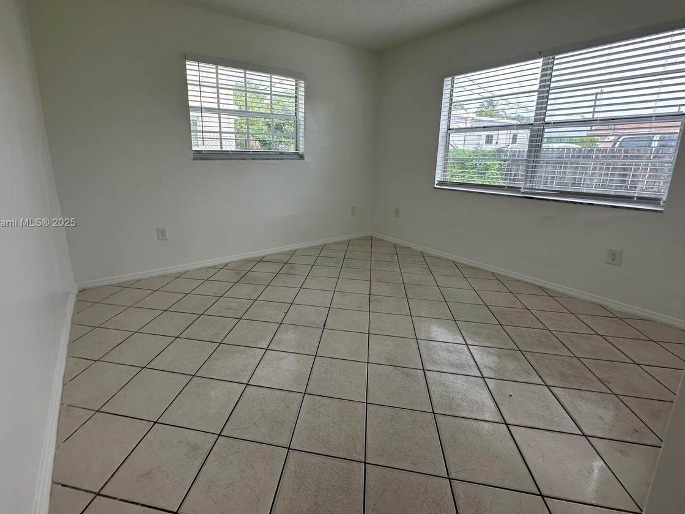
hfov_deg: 94.2
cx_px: 311
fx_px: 317
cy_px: 223
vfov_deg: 77.7
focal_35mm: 16
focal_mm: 2.22
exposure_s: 1/238
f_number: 2.2
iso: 40
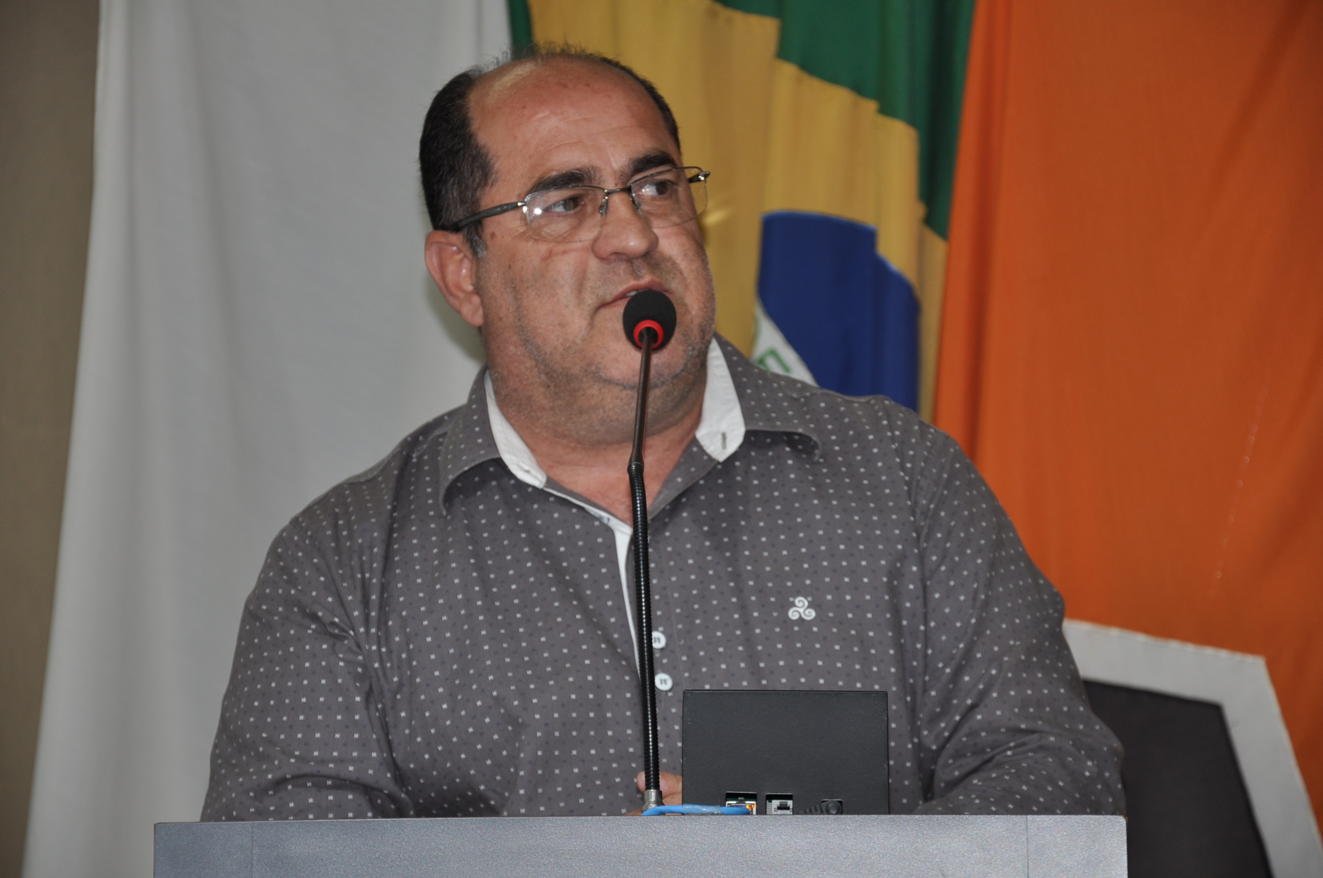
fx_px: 4955
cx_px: 662
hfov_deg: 15.2
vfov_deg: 10.1
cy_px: 439
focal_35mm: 135
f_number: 5.6
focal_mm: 90
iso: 200
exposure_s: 1/60
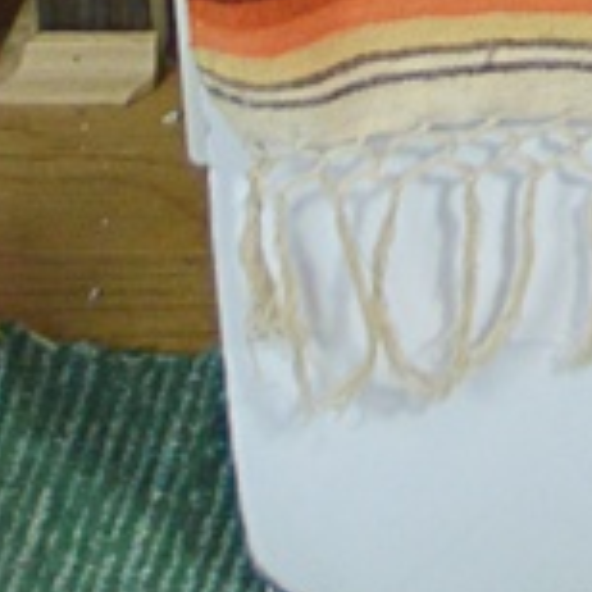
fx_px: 4569
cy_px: -2280
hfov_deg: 6.8
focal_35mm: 236
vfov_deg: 5.6
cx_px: 1618
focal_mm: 19
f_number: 3.5
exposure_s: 1/60
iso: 500
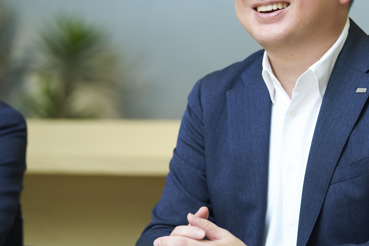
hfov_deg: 9.8
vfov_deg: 6.6
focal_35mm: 209
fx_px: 2142
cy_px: 80
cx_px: 271
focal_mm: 122
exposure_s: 1/125
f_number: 2.8
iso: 1000
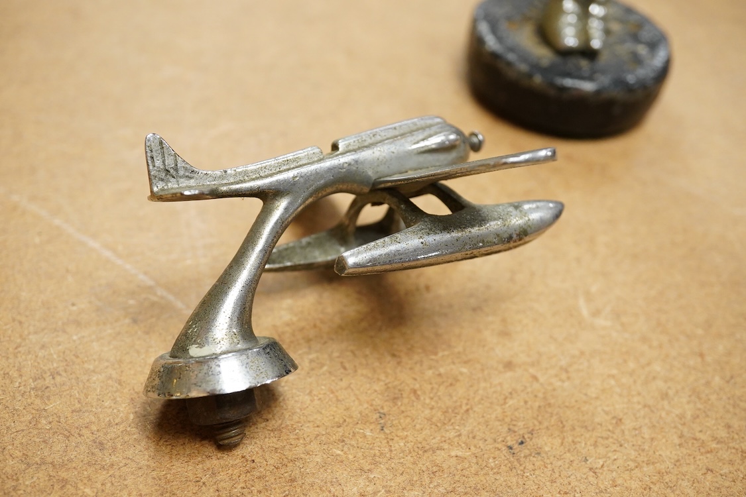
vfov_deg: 29.9
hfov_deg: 43.6
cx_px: 373
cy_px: 248
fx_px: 932
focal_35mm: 45
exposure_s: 1/200
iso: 2500
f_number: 8
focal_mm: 30
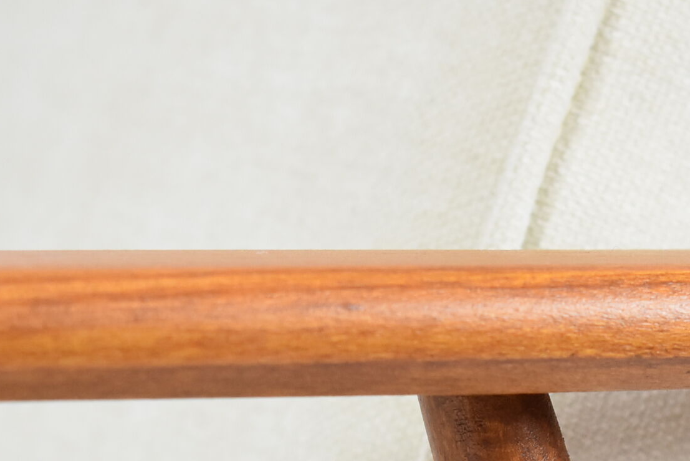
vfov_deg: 8.9
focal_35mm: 154
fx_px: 2954
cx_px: 525
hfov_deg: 13.3
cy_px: 432
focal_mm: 38
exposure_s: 1/125
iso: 1100
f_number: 4.8
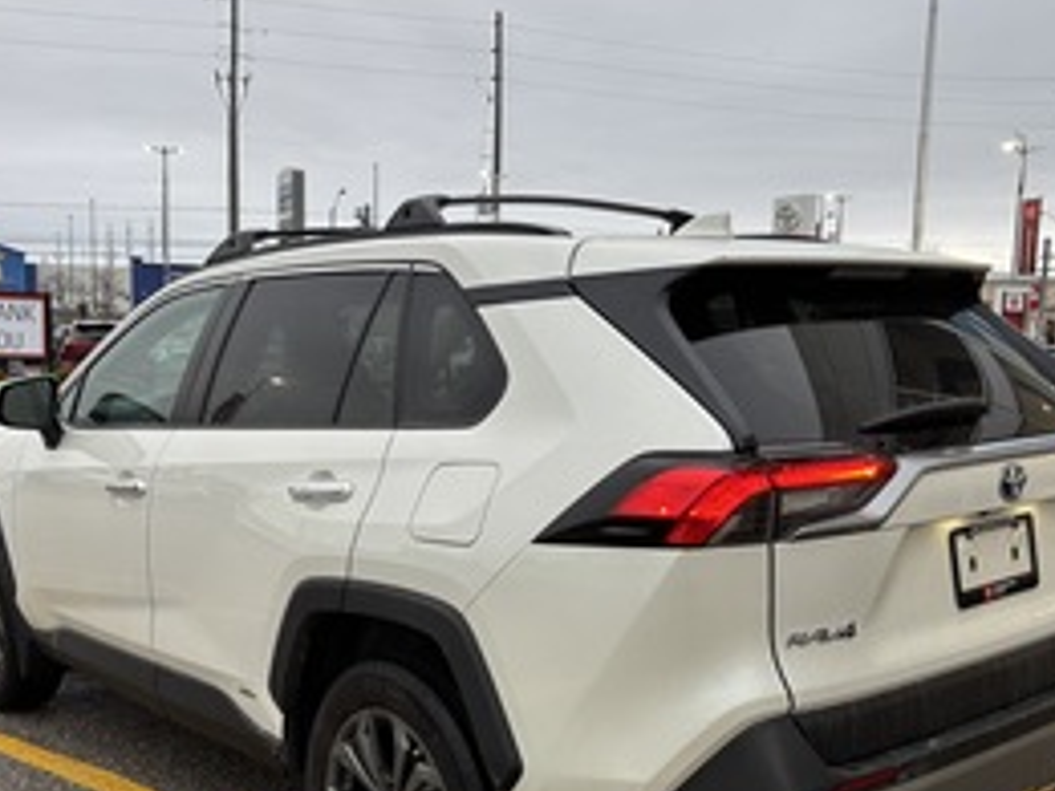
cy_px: 517
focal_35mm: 42
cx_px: 536
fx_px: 1280
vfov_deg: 34.1
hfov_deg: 44.8
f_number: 1.6
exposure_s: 1/121
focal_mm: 5.96
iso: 64
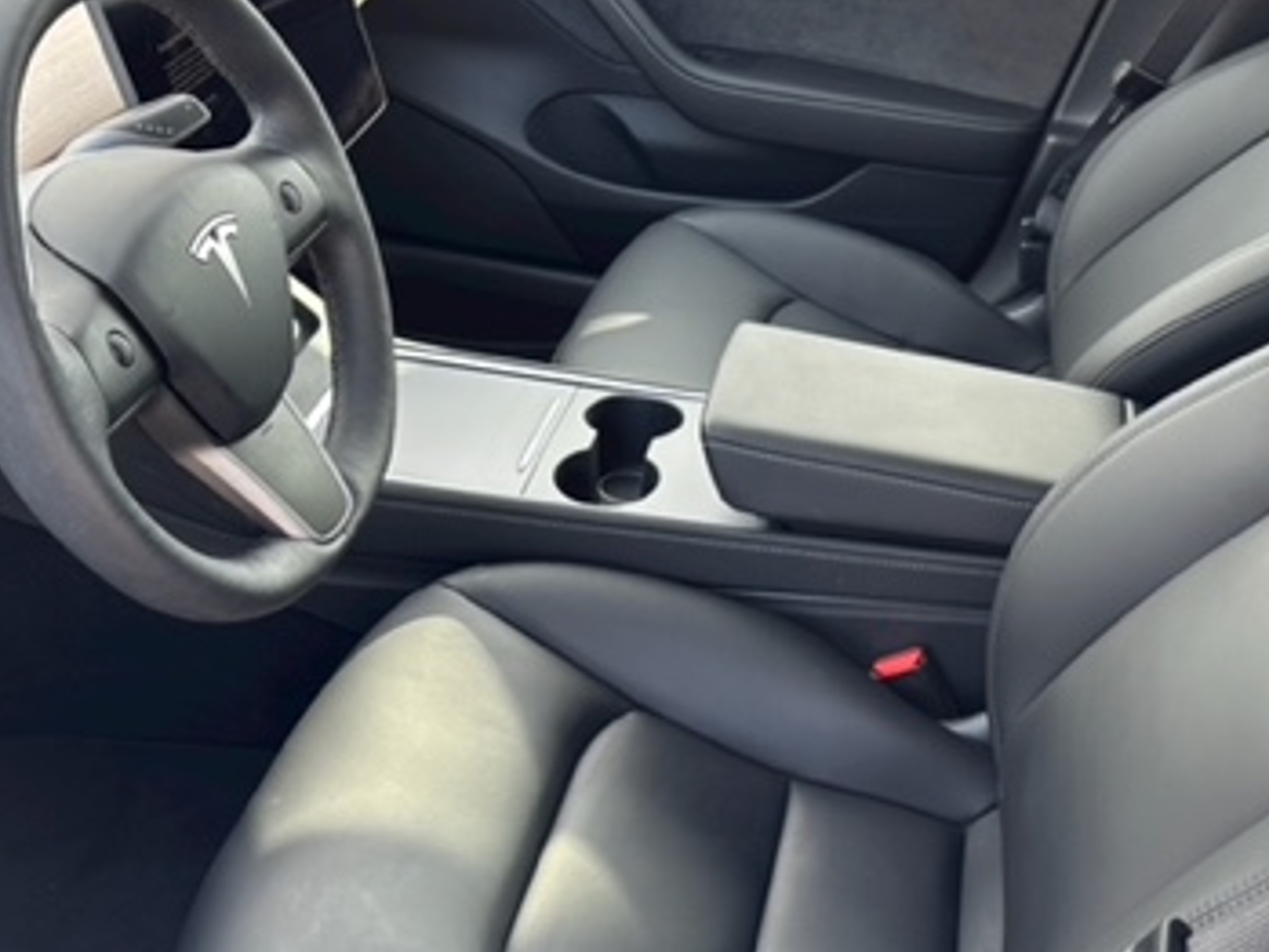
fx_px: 1614
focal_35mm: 44
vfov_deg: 32.8
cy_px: 556
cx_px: 811
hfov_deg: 42.5
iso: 80
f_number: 1.78
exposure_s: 1/121
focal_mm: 6.86
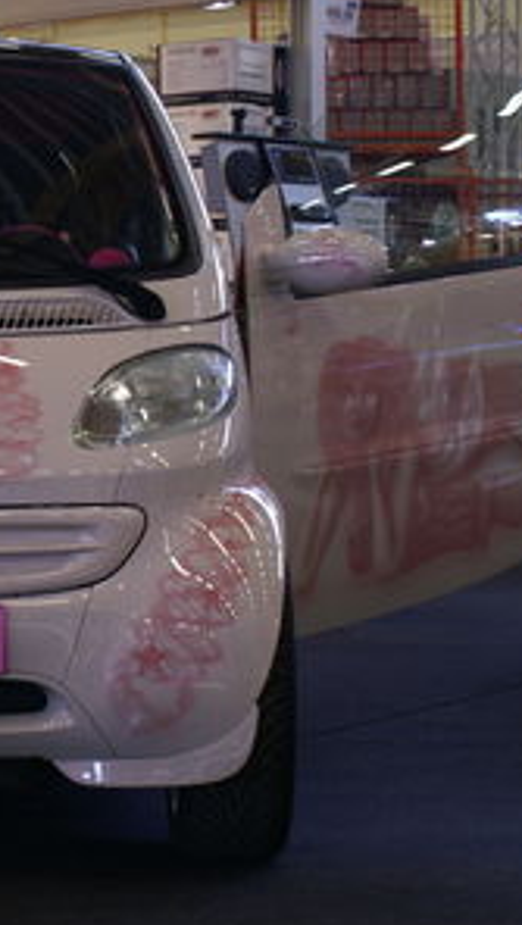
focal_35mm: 95
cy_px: 384
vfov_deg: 22.4
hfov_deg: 12.4
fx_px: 2332
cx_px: -131
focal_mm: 28
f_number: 4.5
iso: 200
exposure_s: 1/25
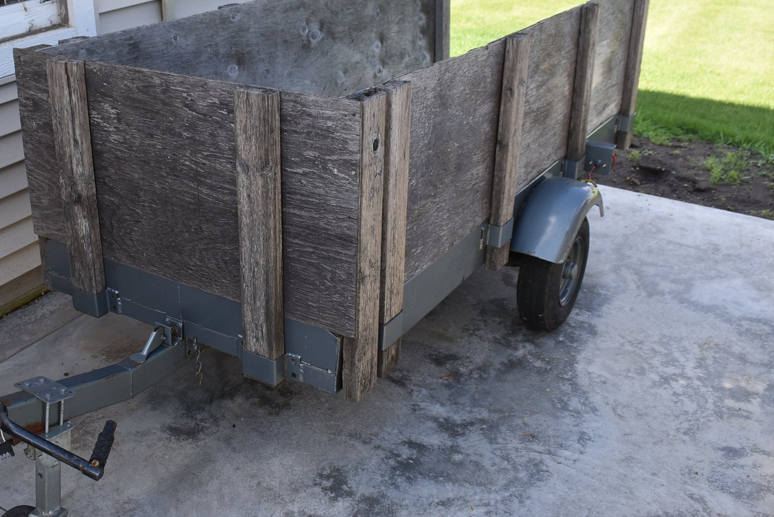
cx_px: 276
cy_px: 210
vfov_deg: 33.4
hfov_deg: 47.8
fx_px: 860
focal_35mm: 40
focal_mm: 20
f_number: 5.6
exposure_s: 1/250
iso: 220
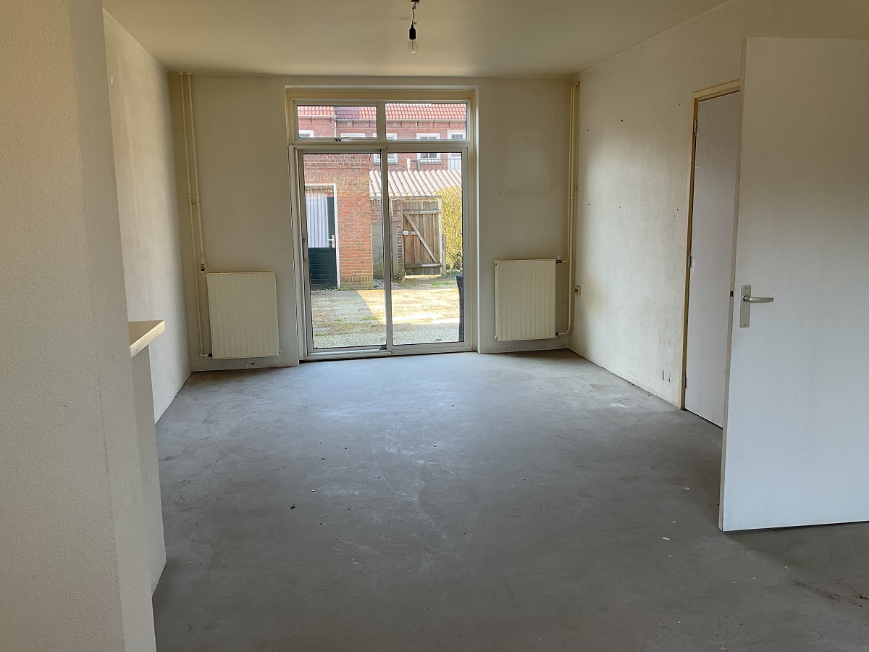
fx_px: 728
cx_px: 434
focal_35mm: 29
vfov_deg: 48.2
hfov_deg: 61.7
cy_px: 326
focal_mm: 3
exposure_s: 1/120
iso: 32
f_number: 1.8
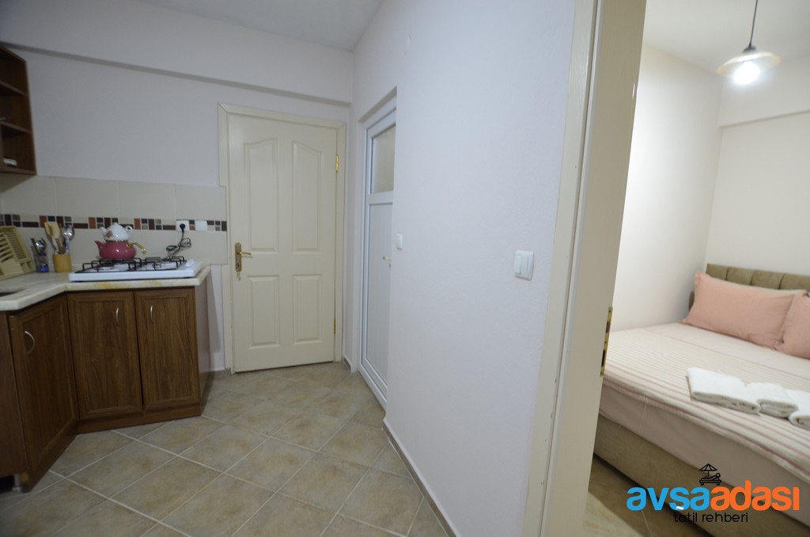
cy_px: 268
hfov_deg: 100.5
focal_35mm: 15
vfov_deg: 77.1
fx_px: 337
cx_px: 405
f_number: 3.5
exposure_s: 1/30
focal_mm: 10
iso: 900
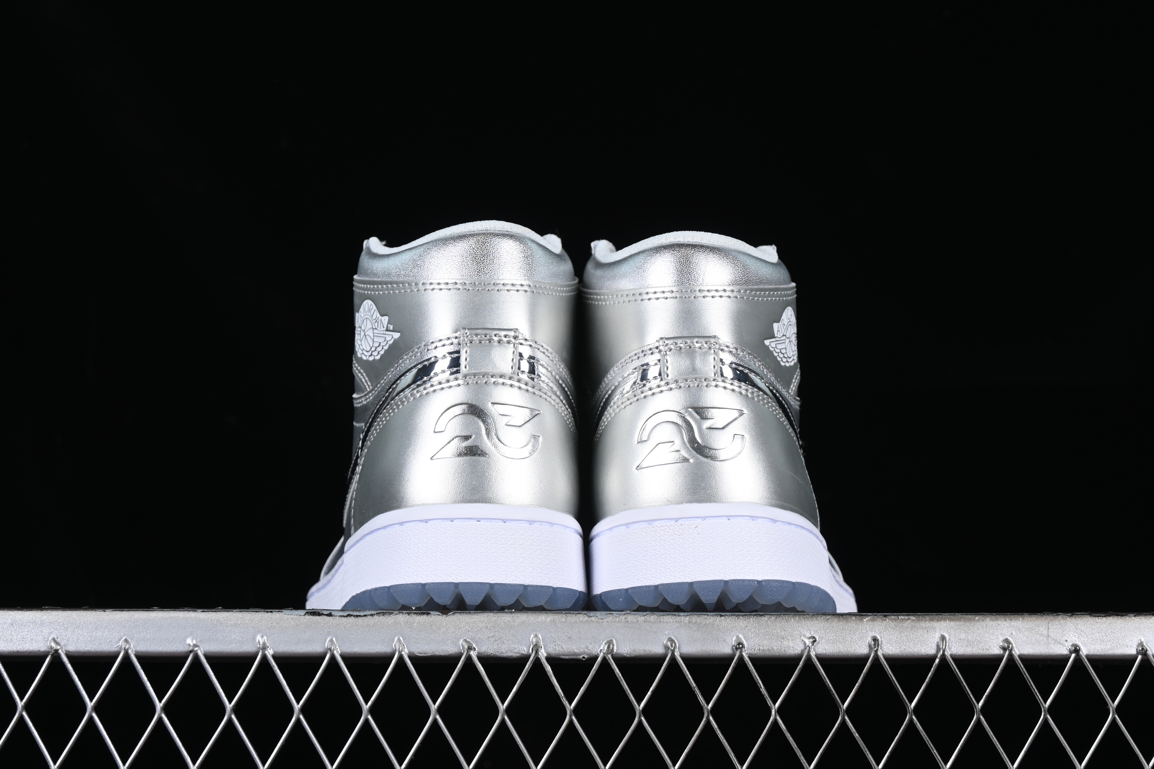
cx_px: 577
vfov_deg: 18.2
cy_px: 384
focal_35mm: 75
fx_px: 2404
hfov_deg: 27.0
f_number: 8
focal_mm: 50
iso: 160
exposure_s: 1/80
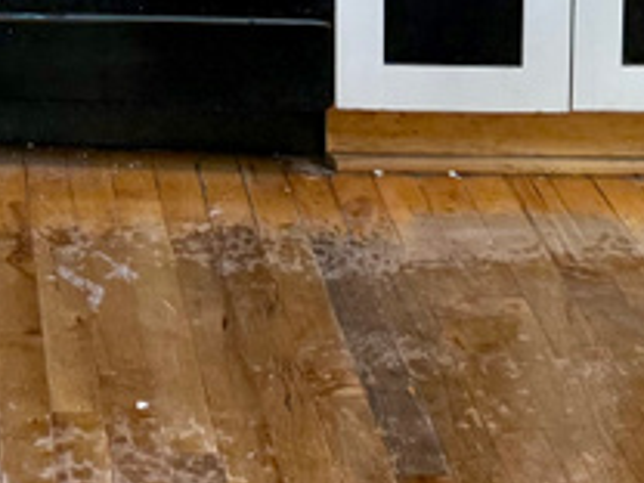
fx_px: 2195
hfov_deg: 15.8
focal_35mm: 118
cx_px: -198
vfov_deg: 11.5
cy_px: -430
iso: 160
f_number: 1.78
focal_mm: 6.76
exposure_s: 1/122
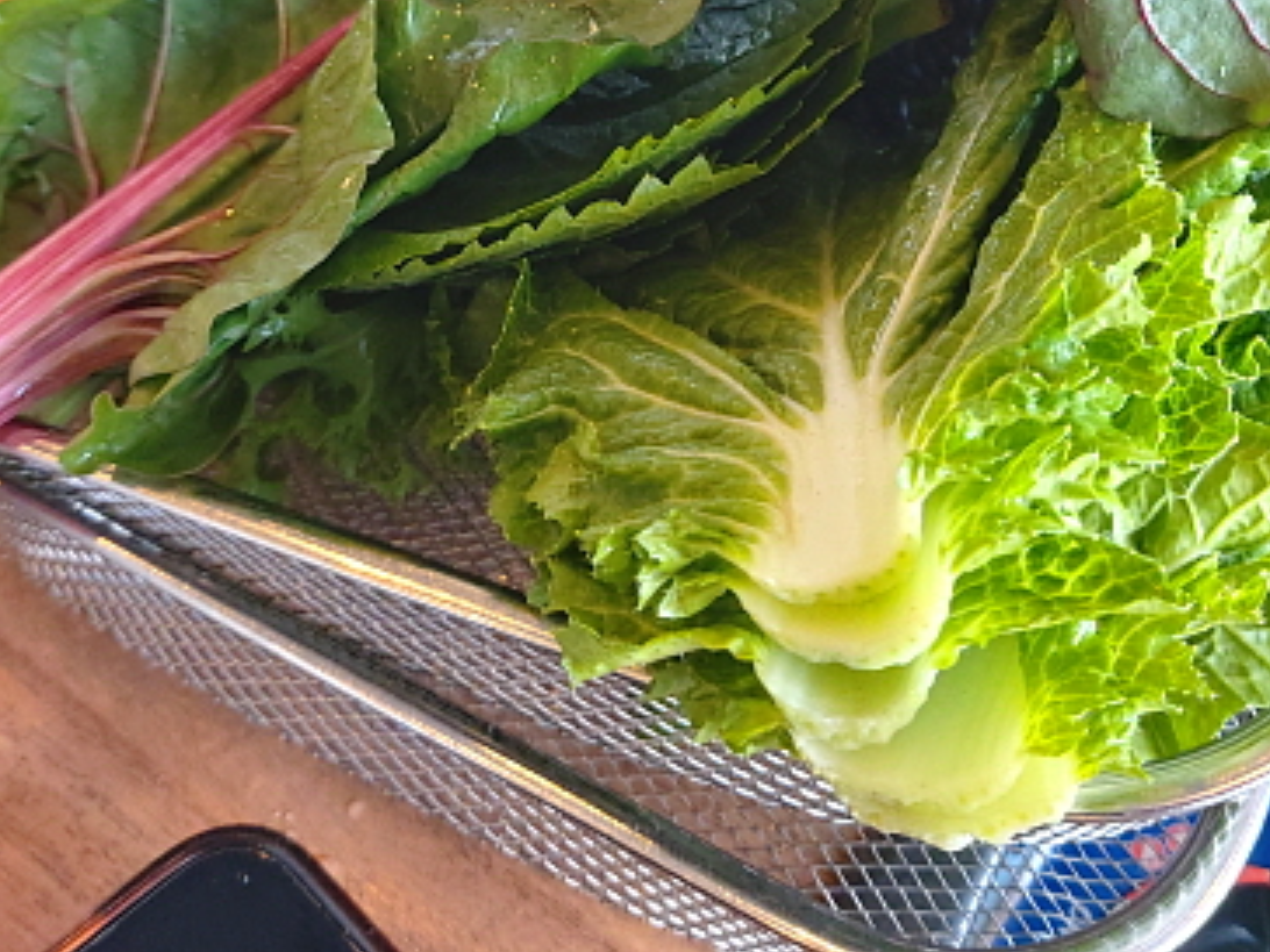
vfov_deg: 31.9
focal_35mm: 44
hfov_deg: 42.9
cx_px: 659
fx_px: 1614
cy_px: 178
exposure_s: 1/60
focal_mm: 4.58
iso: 200
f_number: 2
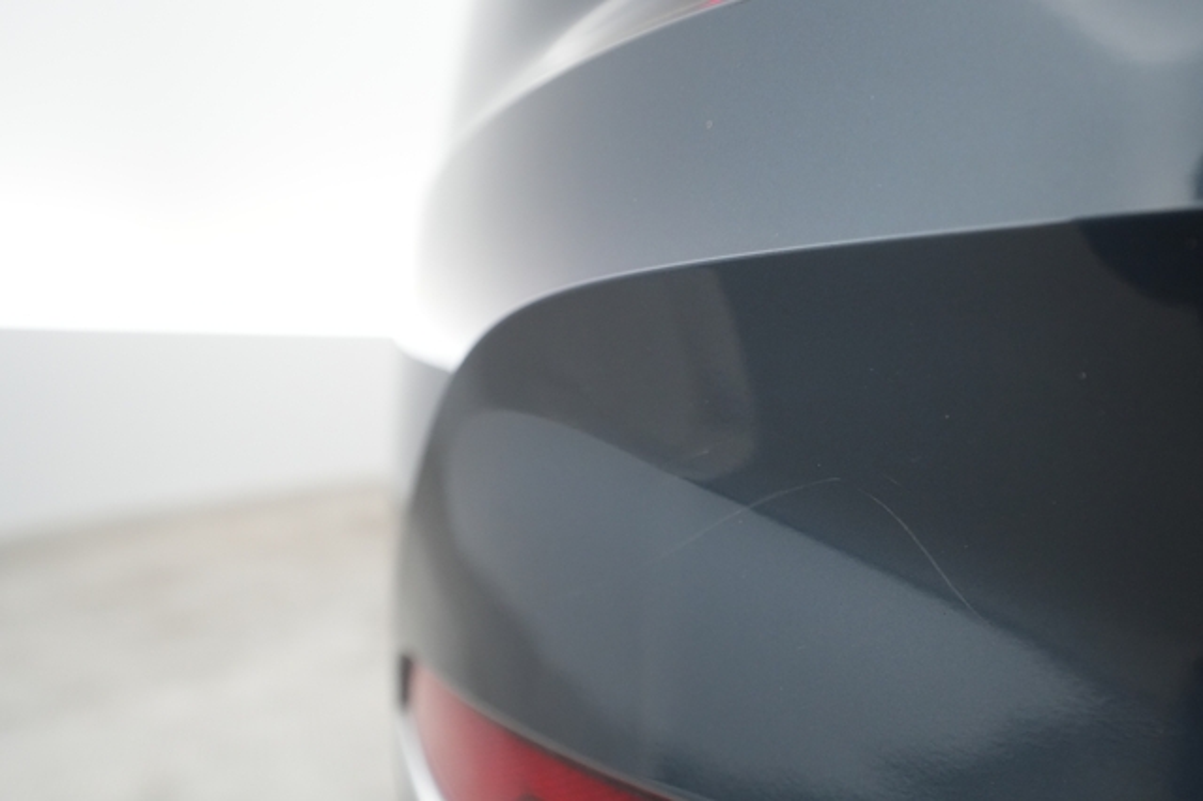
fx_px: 935
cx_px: 602
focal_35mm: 28
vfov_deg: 46.4
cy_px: 400
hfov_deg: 65.5
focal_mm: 28
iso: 4000
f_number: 4.5
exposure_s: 1/100
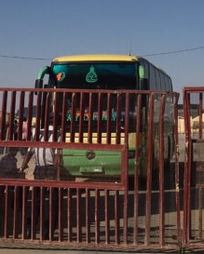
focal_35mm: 106
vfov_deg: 17.2
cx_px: 131
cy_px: -61
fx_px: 799
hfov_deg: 14.5
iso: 25
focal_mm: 4.15
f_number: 2.2
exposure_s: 1/4808
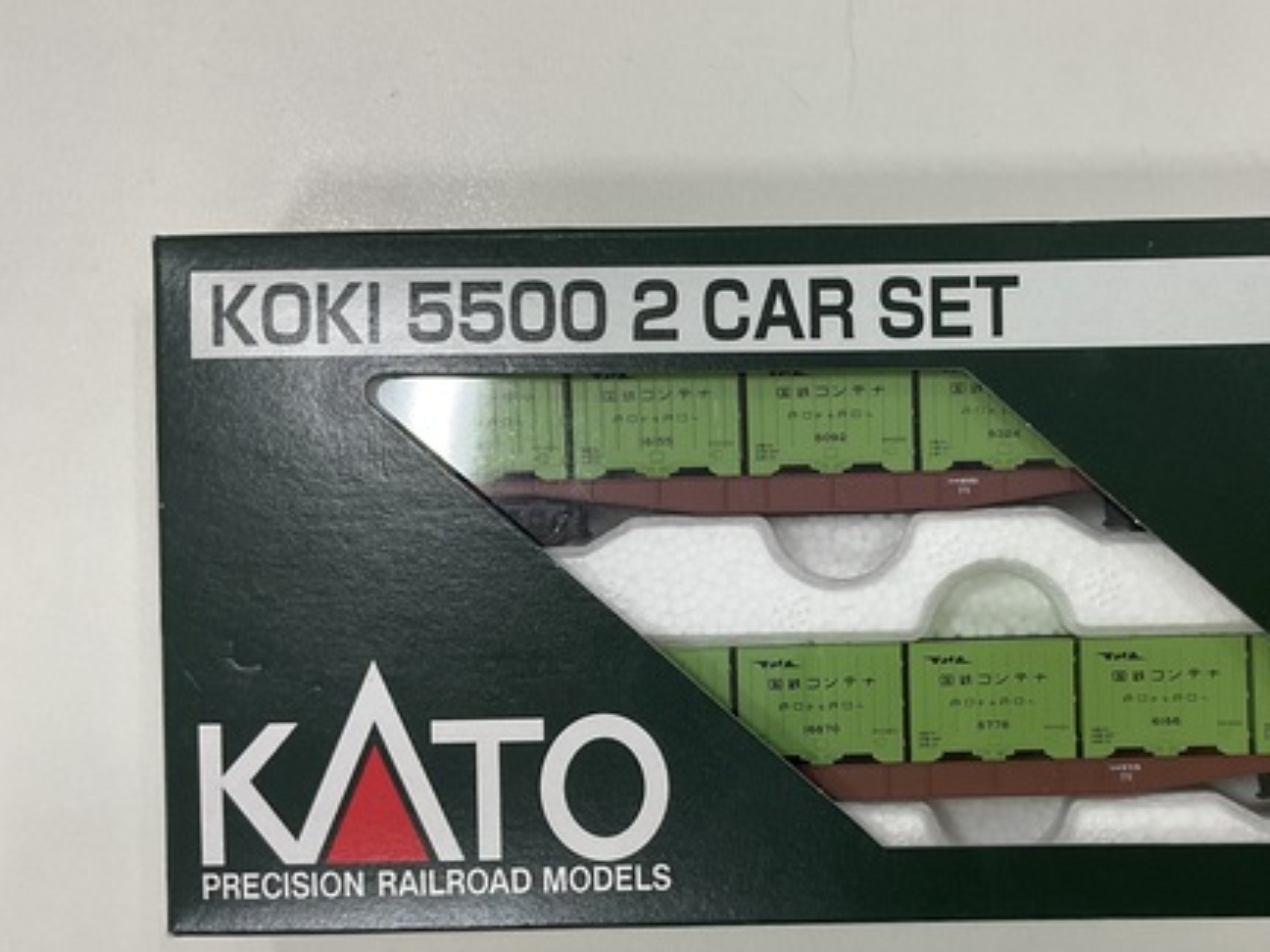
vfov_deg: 33.5
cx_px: 911
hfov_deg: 42.8
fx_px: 1578
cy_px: 585
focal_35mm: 43
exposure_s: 1/120
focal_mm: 3
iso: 40
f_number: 1.8
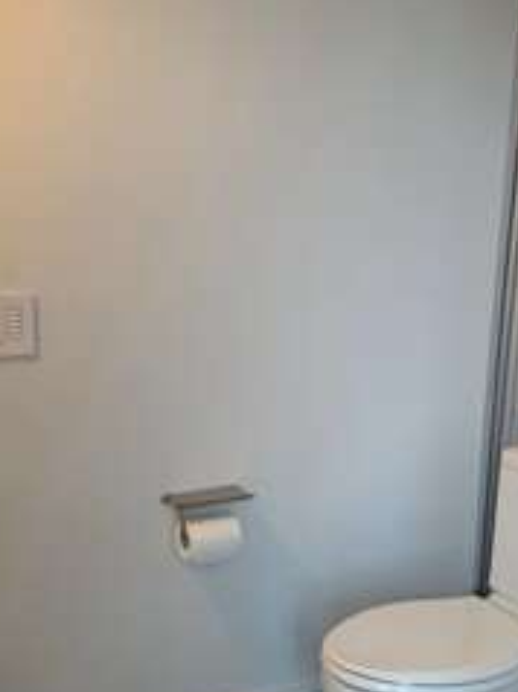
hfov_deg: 26.1
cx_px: 276
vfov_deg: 34.1
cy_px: 451
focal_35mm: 56
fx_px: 1119
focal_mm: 4.25
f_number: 1.8
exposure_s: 1/60
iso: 320
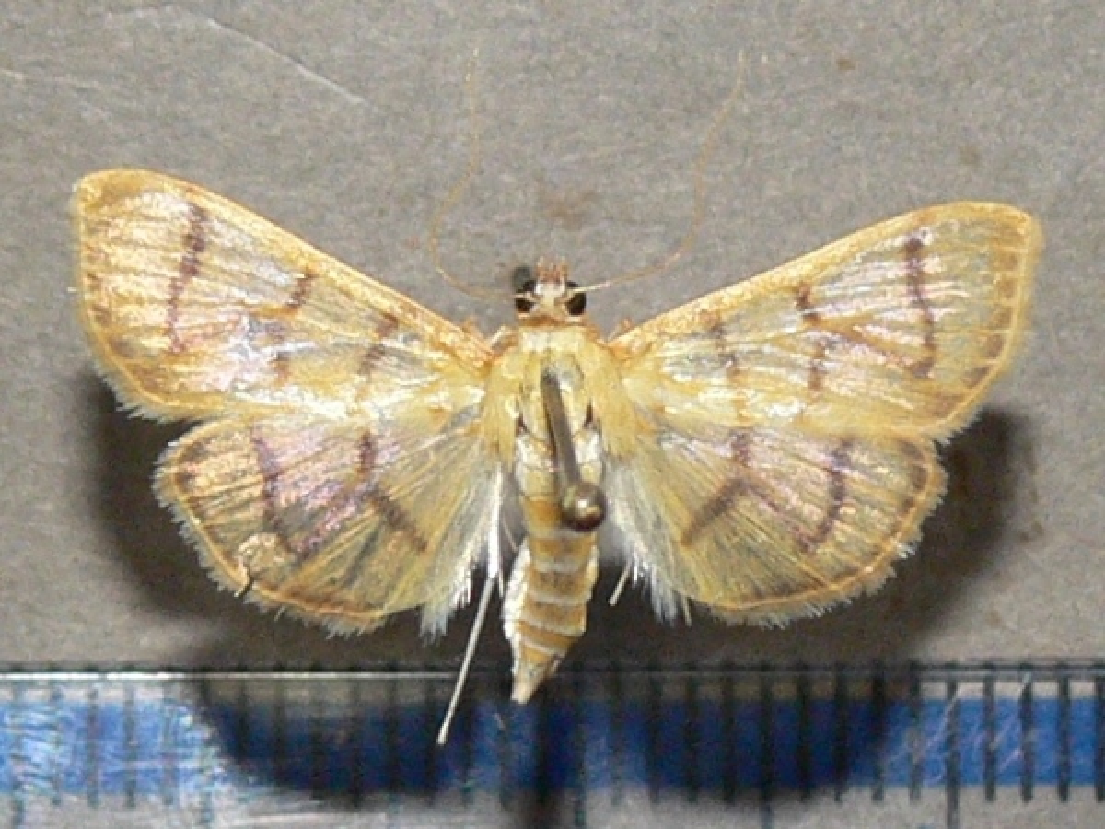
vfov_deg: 40.7
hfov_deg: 52.6
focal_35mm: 35
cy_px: 414
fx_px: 1117
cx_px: 552
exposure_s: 1/30
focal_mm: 7.4
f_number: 4
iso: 100
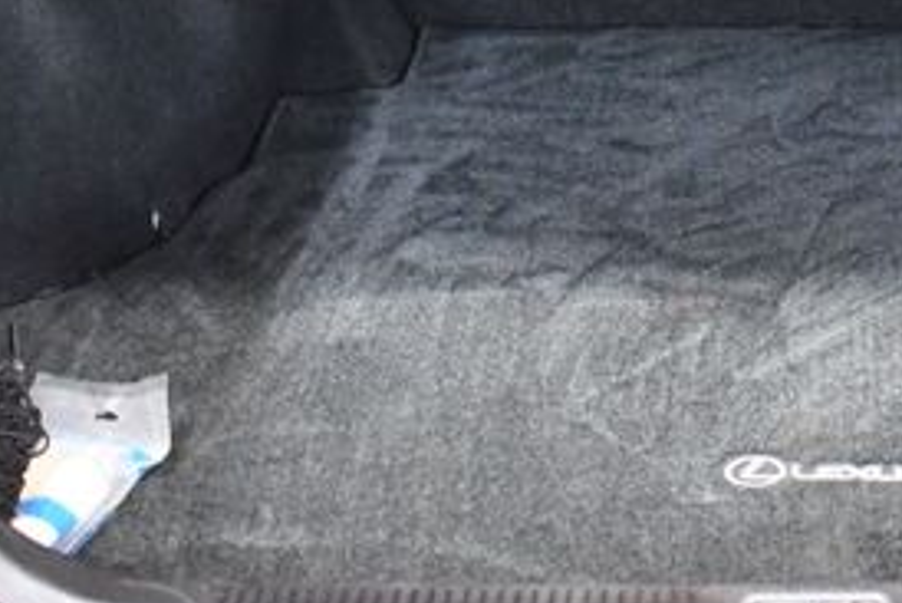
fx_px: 2106
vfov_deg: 16.1
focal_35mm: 84
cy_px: 86
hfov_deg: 23.5
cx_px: 830
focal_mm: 18
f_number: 3.5
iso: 5600
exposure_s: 1/60
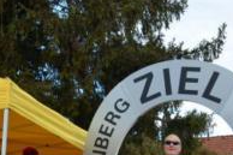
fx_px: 601
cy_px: 173
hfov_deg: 21.7
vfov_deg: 14.3
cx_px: 181
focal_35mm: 93
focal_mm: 24
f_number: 4
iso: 400
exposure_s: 1/1000
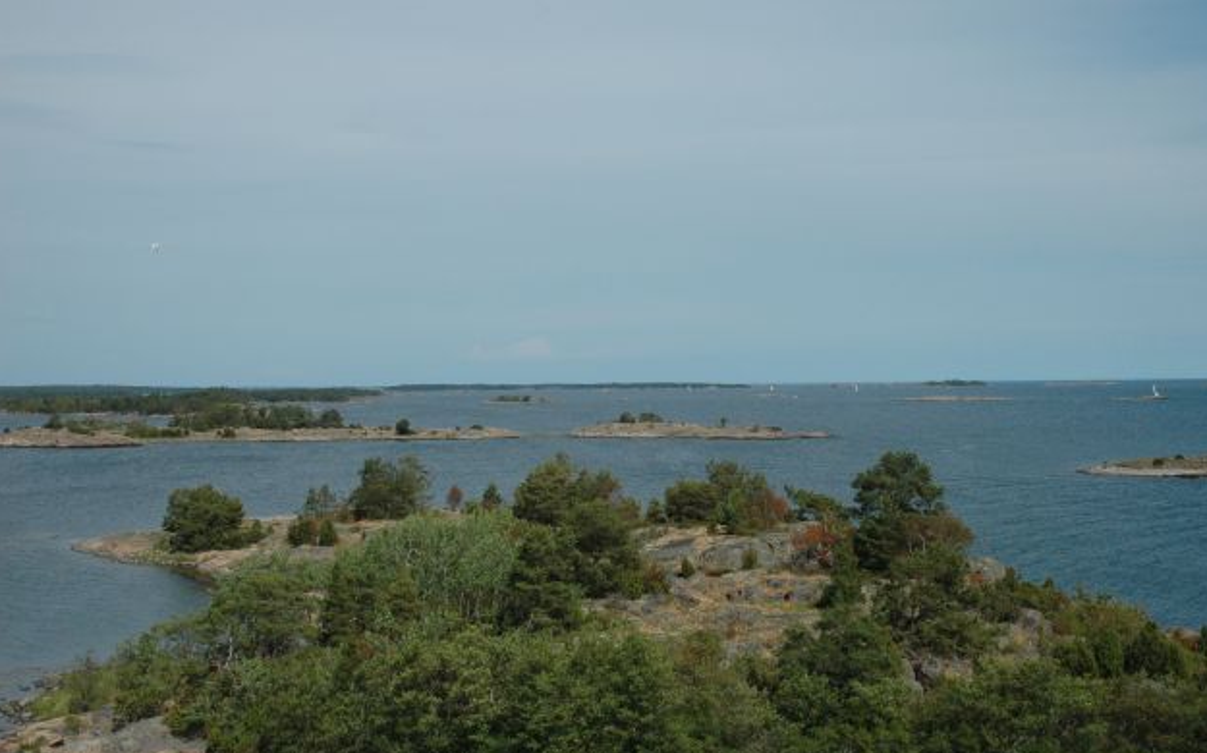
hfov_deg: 41.4
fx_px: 1595
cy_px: 405
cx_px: 612
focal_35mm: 49
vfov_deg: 26.6
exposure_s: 1/800
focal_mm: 31
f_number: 14
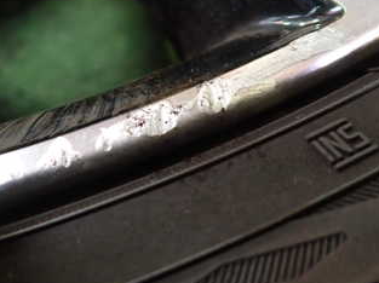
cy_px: 89
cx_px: 167
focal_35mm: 48
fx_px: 525
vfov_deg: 29.9
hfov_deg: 39.6
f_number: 2
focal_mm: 4.5
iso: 500
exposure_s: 1/30
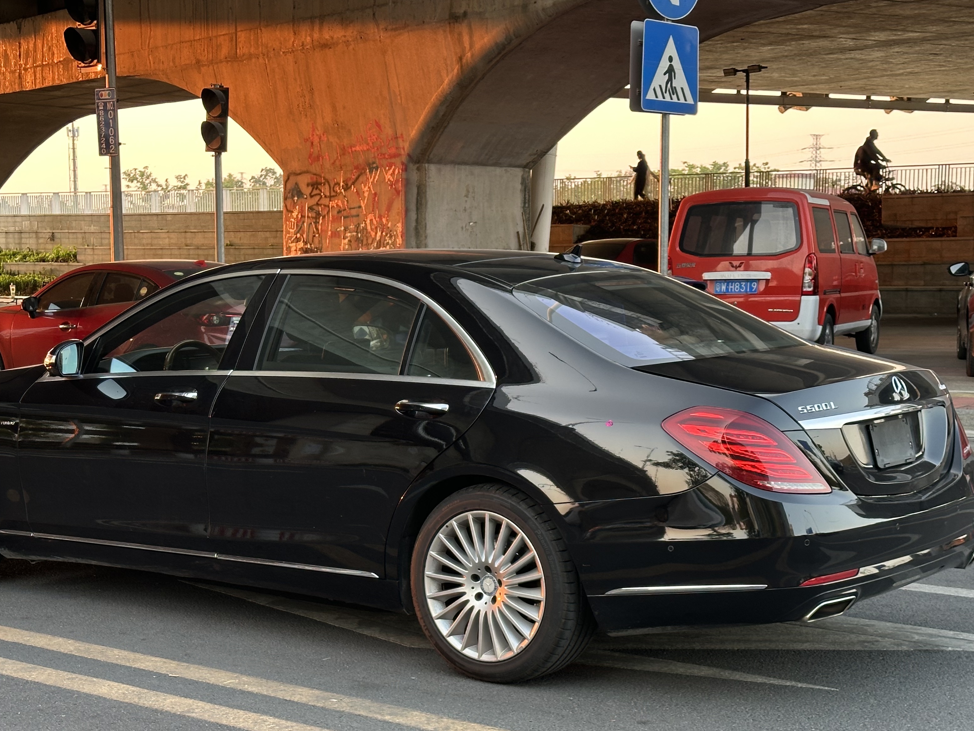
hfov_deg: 31.1
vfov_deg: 23.6
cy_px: 445
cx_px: 410
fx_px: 1744
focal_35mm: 62
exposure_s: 1/71
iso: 80
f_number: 1.78
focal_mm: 6.86
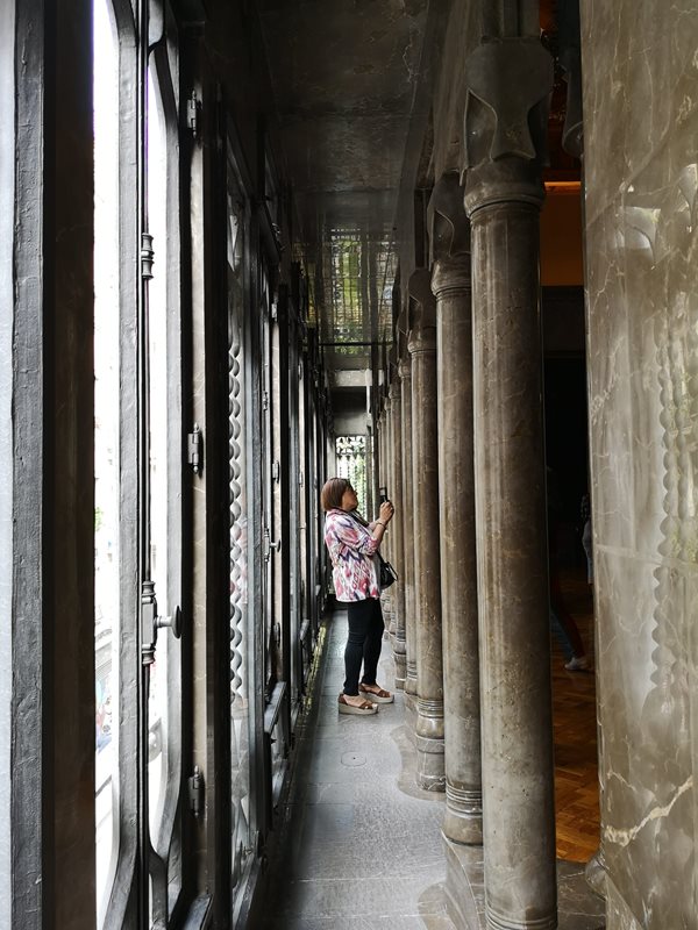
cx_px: 349
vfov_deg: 65.3
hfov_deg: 51.4
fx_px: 726
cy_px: 465
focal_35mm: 27
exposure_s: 1/50
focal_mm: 3.95
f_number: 1.8
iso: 100
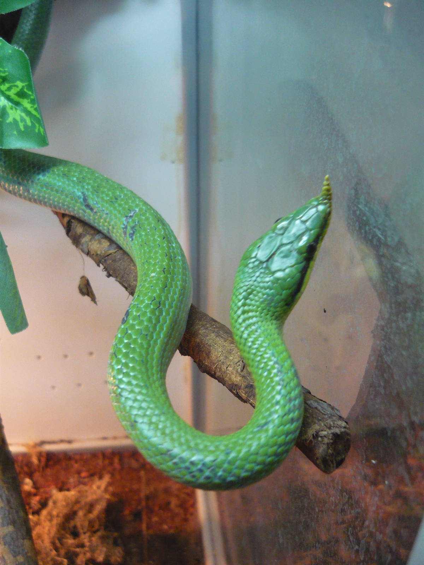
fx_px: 539
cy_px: 282
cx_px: 212
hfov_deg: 42.9
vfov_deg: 55.4
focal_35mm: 33
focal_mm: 5.5
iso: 400
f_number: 2.8
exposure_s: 1/25
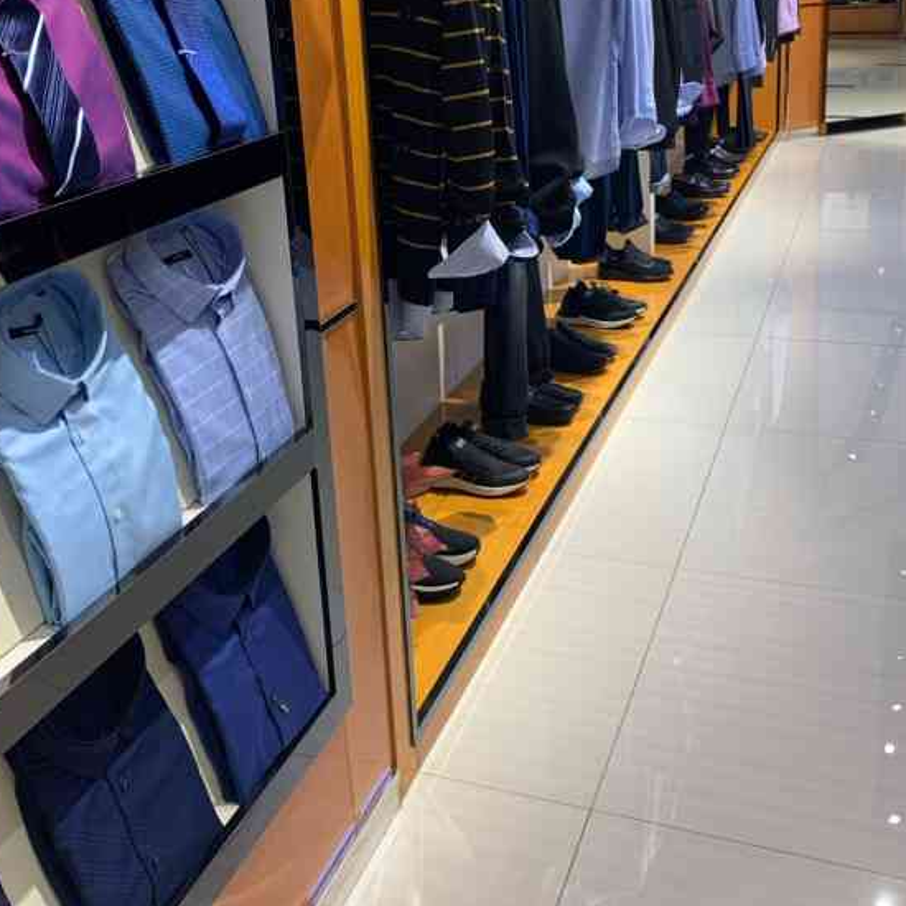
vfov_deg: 42.1
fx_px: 1155
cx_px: 394
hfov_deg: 42.7
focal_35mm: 39
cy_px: 283
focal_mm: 4.25
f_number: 1.8
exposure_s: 1/100
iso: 100
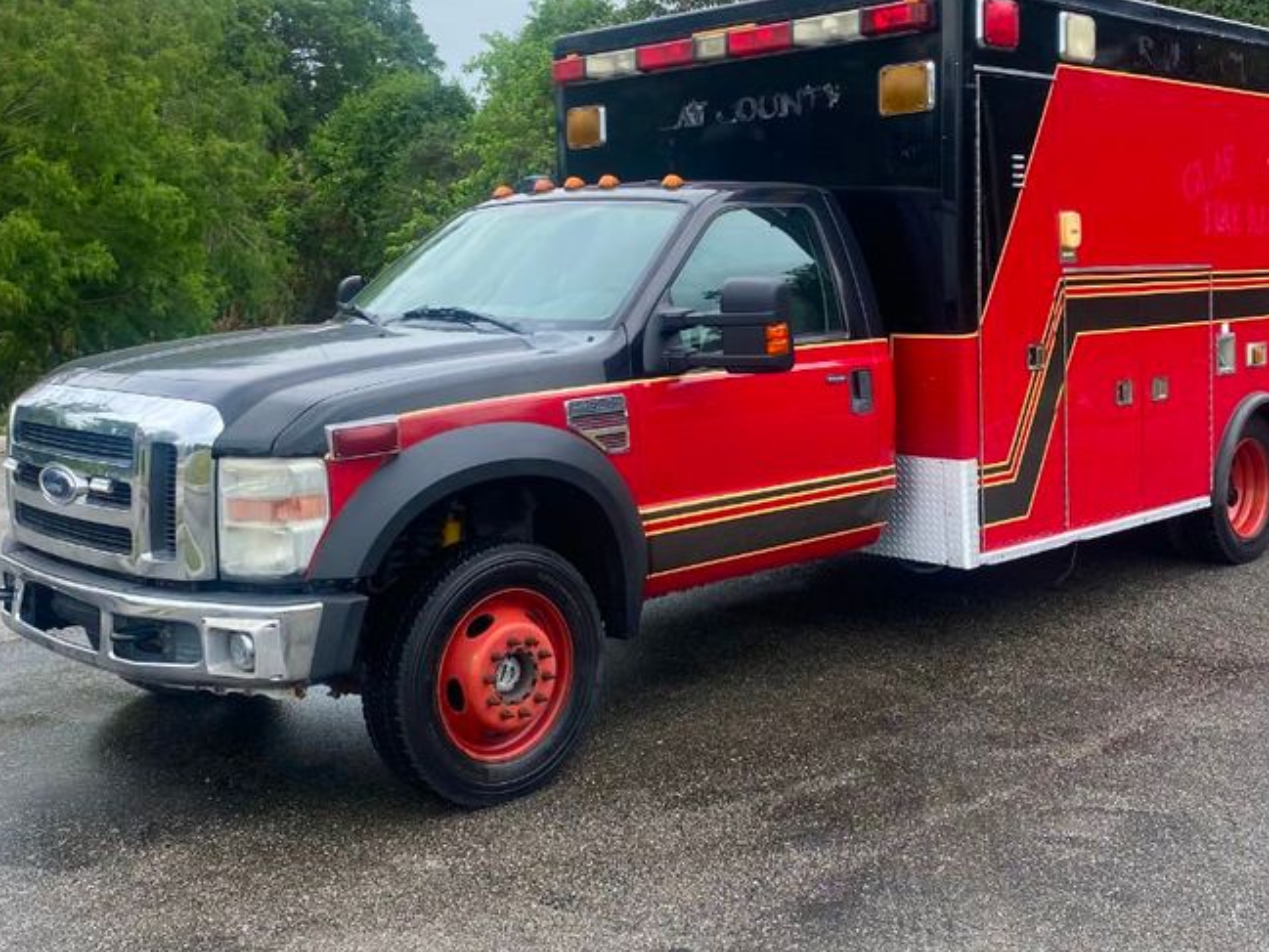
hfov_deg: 45.6
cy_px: 362
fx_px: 1503
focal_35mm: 41
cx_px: 723
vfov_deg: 35.0
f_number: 1.8
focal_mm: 4.25
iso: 32
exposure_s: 1/864
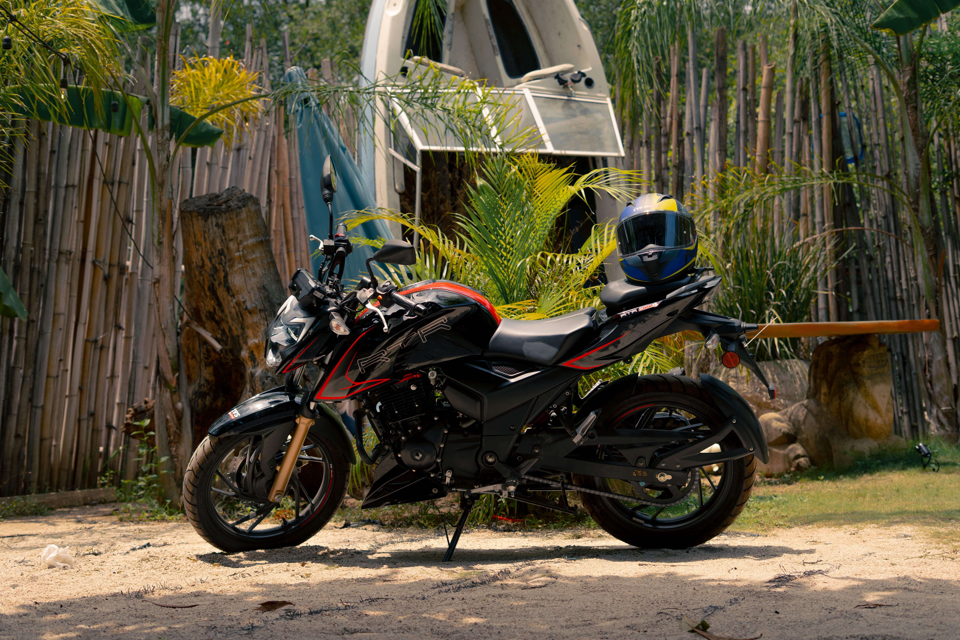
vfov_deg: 27.0
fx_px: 1333
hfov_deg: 39.6
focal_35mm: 50
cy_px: 320
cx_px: 480
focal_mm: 50
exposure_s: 1/640
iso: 100
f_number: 4
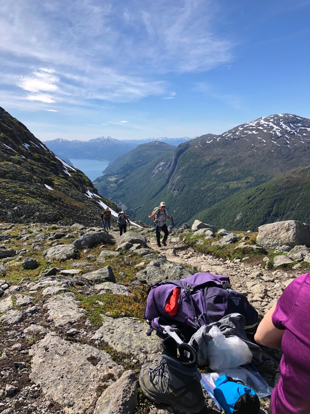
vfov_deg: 63.4
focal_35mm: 28
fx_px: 334
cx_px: 155
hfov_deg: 49.7
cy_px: 207
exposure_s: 1/1372
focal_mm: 4
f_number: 1.8
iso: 20
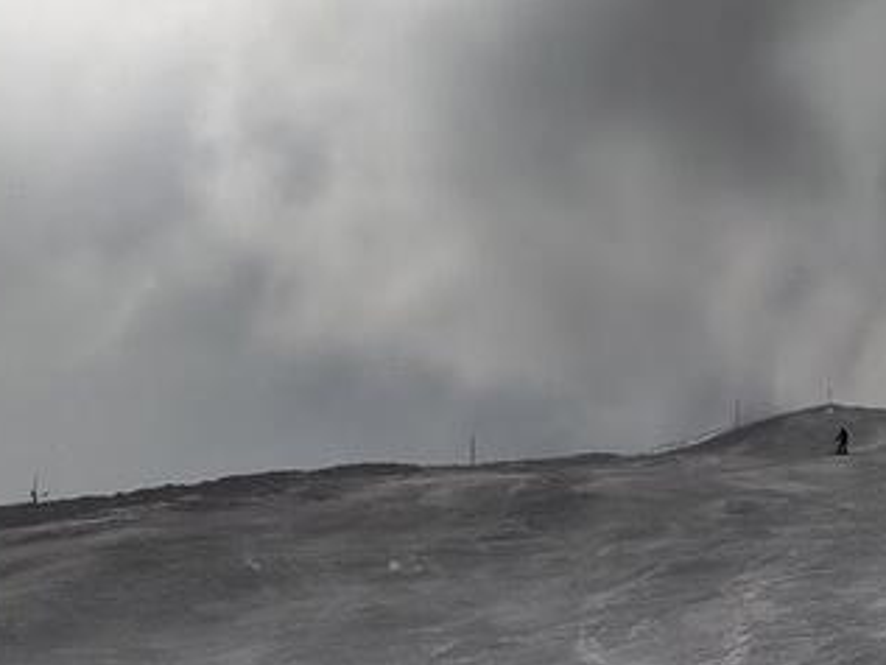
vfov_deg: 18.8
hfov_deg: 24.4
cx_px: 774
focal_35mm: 78
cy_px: 496
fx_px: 1997
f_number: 1.8
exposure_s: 1/21875
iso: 100
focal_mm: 5.56
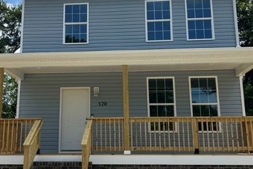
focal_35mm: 47
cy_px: 84
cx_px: 106
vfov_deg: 28.6
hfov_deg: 41.8
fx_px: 330
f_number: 1.5
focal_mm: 5.7
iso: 50
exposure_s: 1/6579
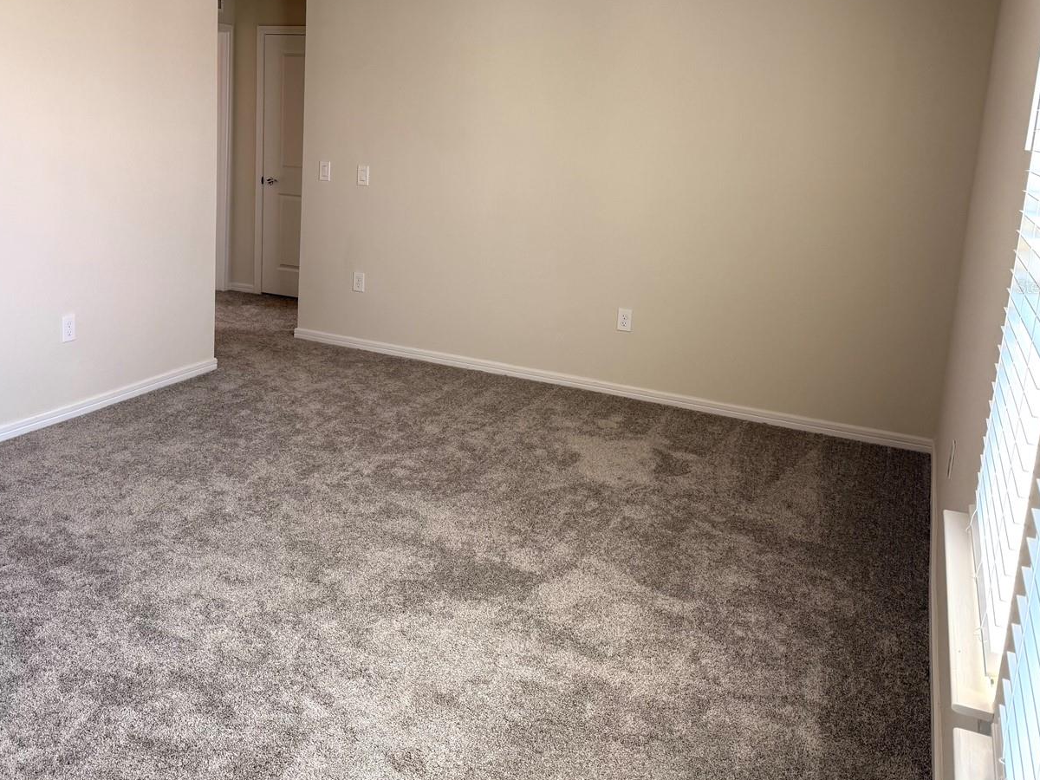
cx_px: 405
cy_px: 286
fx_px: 961
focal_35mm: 32
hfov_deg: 56.3
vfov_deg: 43.8
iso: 100
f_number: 1.78
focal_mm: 6.76
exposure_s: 1/241
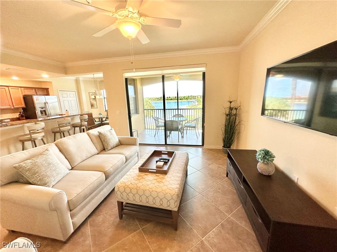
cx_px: 168
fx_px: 136
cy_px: 126
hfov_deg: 102.1
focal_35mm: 14
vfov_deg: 85.7
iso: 160
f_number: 2.2
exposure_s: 1/120
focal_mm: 2.22
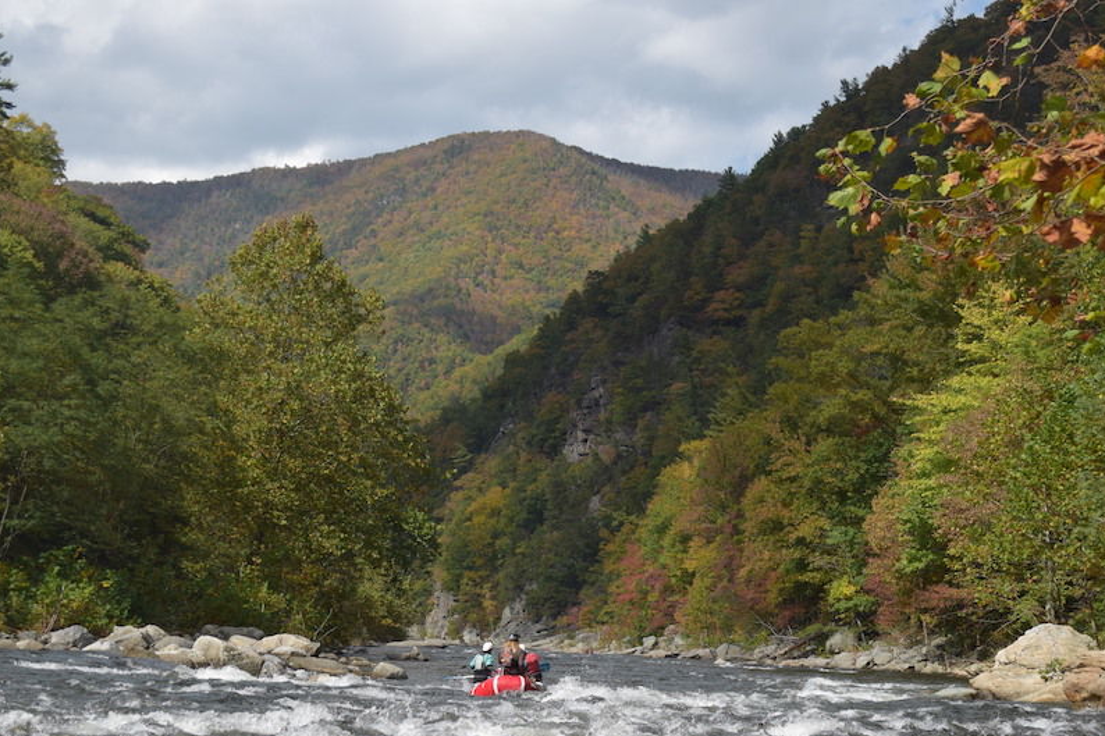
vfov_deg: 20.0
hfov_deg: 29.7
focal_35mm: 68
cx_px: 582
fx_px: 2087
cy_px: 453
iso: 200
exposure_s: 1/1000
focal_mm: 36
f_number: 5
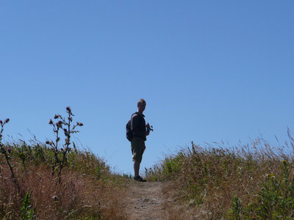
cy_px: 110
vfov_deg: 13.2
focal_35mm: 112
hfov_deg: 17.6
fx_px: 951
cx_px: 147
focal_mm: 18.4
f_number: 4.7
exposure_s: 1/1300
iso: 100
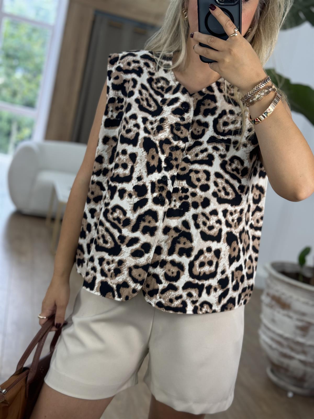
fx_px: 581
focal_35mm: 48
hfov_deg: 30.3
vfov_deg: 39.7
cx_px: 157
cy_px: 210
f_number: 1.78
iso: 64
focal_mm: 6.76
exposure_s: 1/100
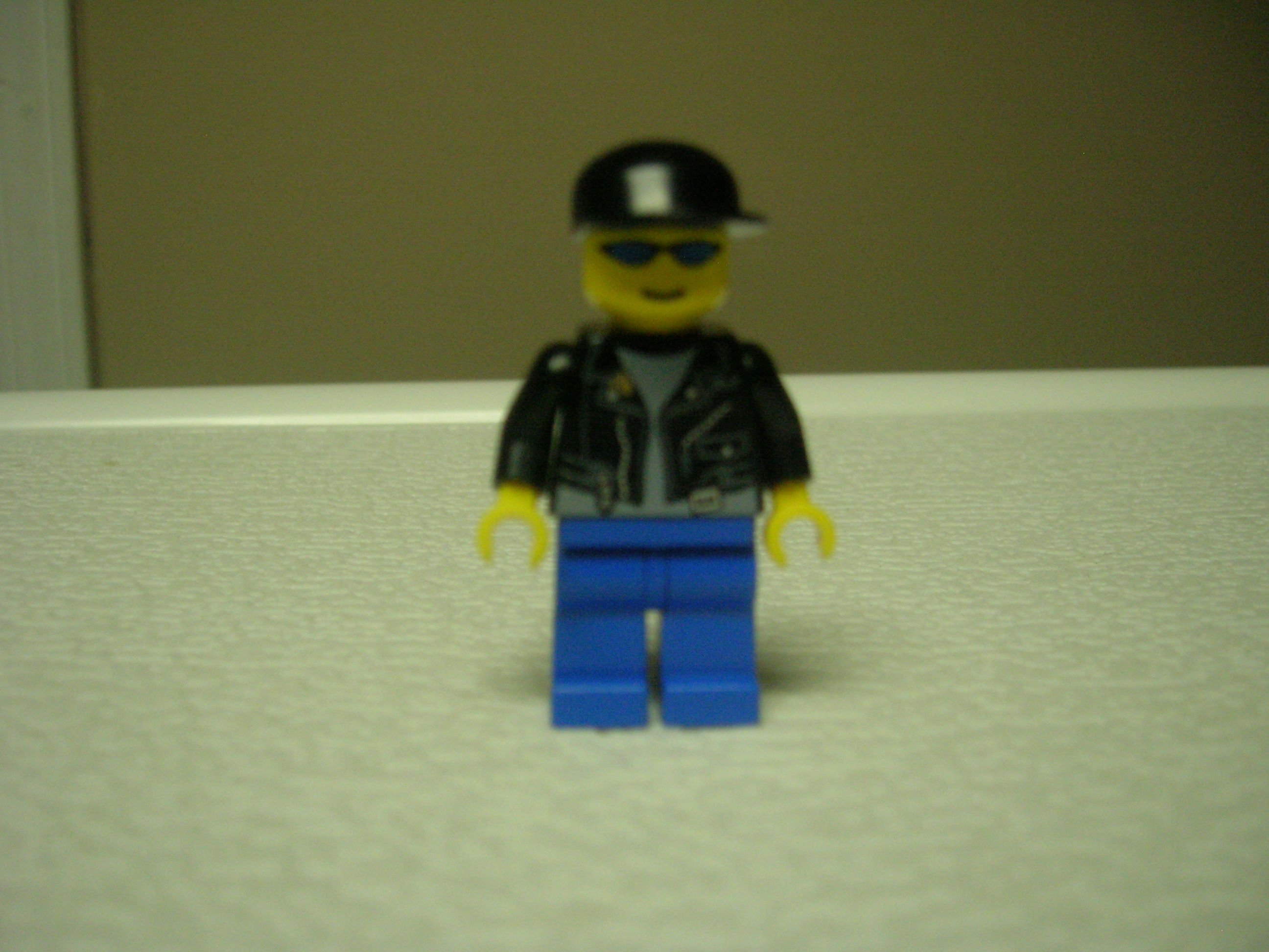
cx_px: 634
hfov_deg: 52.6
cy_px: 476
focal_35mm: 35
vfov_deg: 40.7
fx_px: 1283
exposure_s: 1/66.4
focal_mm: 5.8
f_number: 2.9
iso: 200
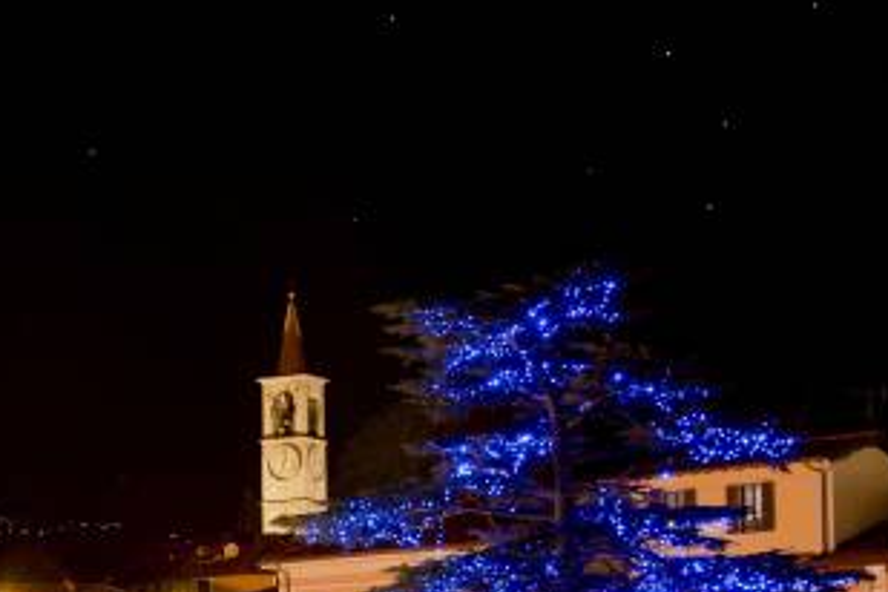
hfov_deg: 16.0
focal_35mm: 116
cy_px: 651
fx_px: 2861
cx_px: -474
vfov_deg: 11.6
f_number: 5
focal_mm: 35
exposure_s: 4
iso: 100
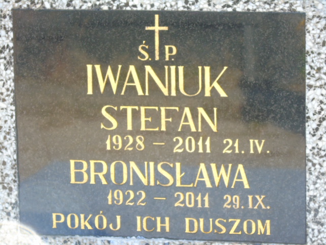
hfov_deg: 9.3
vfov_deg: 7.0
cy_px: 122
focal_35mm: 212
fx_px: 1997
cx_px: 163
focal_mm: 38
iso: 320
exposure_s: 1/125
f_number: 4.7
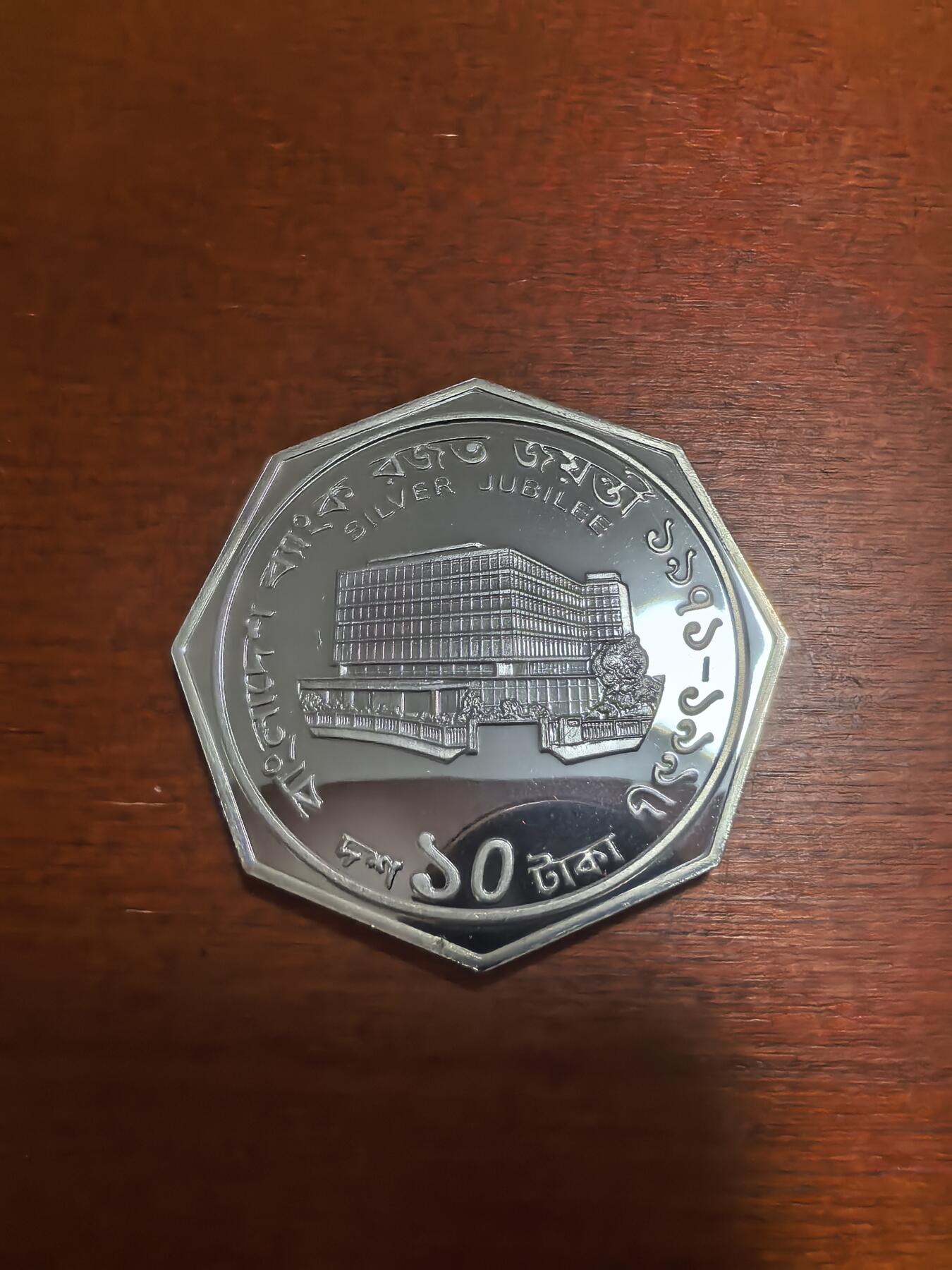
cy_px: 635
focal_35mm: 24
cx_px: 476
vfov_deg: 71.6
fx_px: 880
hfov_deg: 56.8
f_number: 2.2
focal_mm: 1.68
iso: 200
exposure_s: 1/50
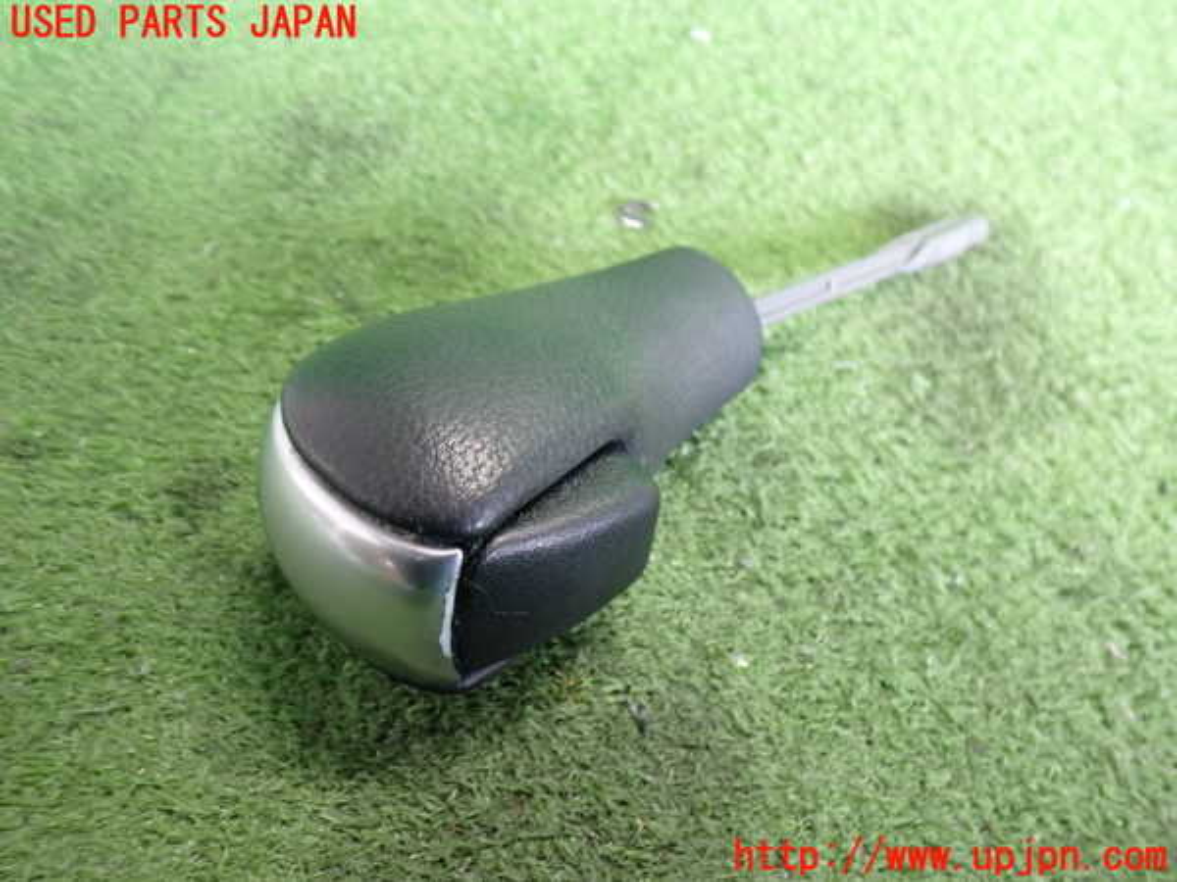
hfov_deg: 60.0
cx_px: 588
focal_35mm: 30
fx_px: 1020
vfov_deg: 46.8
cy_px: 441
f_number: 2.3
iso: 500
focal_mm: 5.4
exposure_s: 1/30
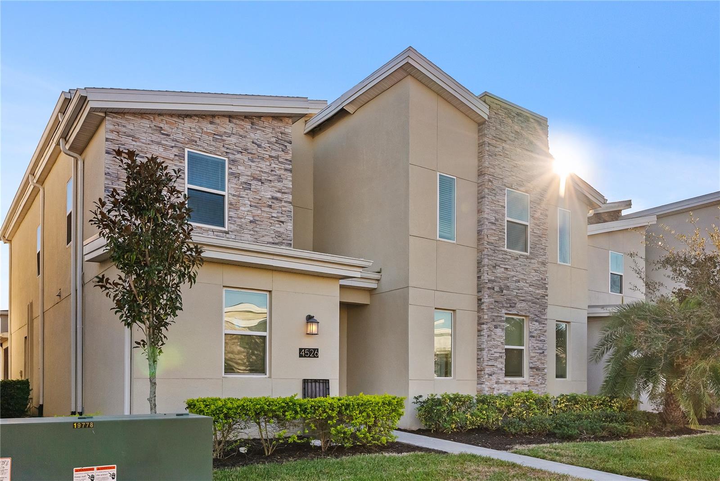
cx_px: 360
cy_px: 240
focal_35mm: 27
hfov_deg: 67.4
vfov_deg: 48.0
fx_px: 540
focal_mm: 27
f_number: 6.3
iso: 1000
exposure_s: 1/800
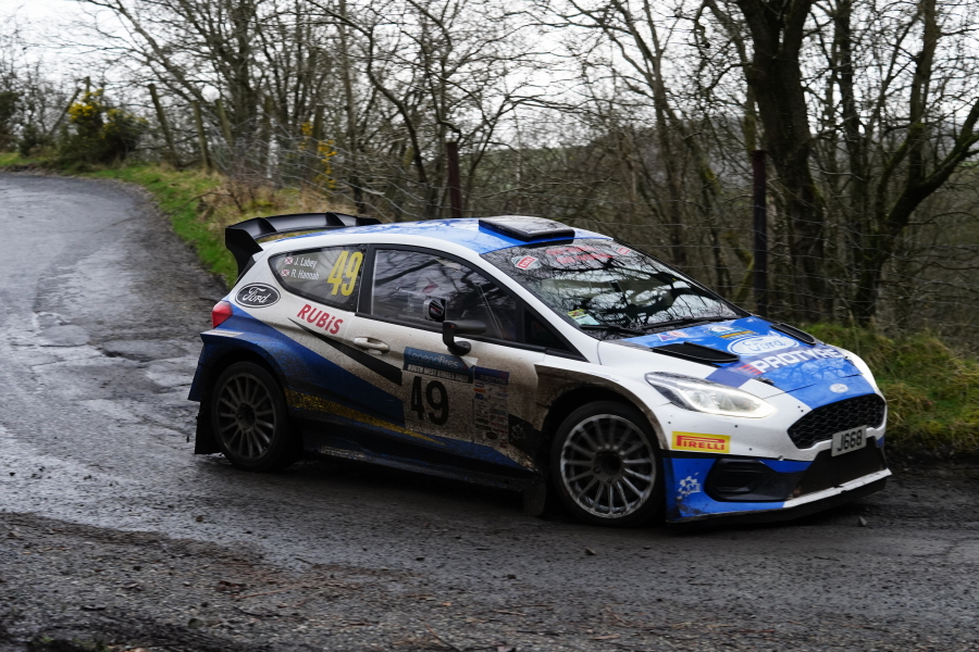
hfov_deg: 28.8
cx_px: 490
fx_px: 1903
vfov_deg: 19.5
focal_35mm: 70
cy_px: 326
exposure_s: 1/400
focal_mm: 70
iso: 2000
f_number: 5
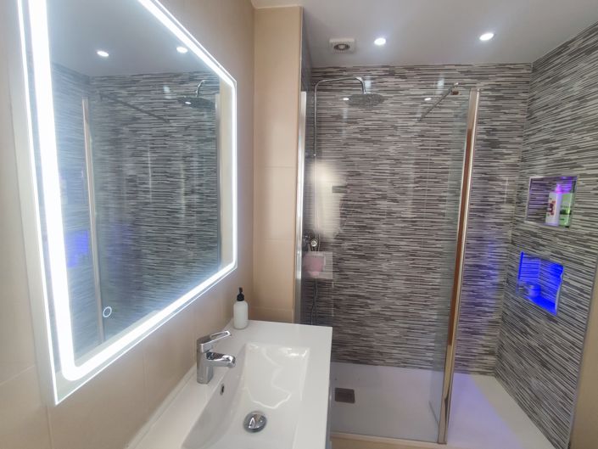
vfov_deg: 78.1
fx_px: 276
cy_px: 224
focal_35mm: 16
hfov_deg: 94.5
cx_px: 299
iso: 139
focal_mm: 1.65
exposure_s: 1/100
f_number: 2.2
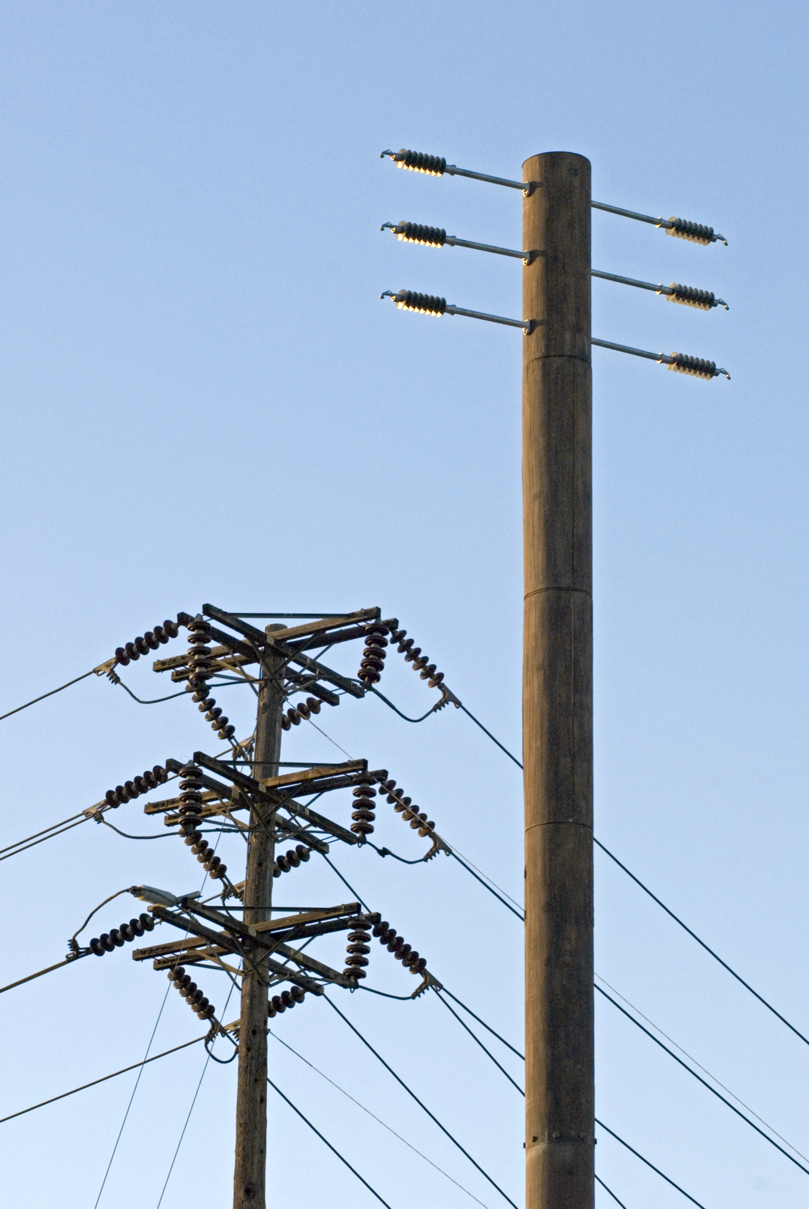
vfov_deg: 13.0
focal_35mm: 158
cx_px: 404
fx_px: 5294
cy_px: 604
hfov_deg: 8.7
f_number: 9
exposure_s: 1/250
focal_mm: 105
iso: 400
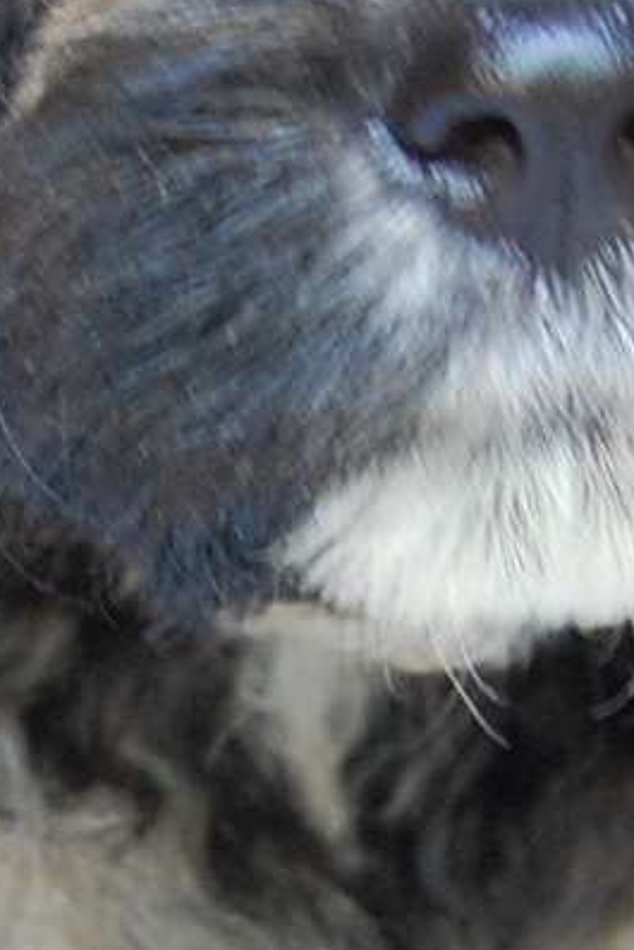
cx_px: 81
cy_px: 534
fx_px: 6281
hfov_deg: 5.8
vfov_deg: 8.6
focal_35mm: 238
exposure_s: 1/30
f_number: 4.2
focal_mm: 28
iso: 720
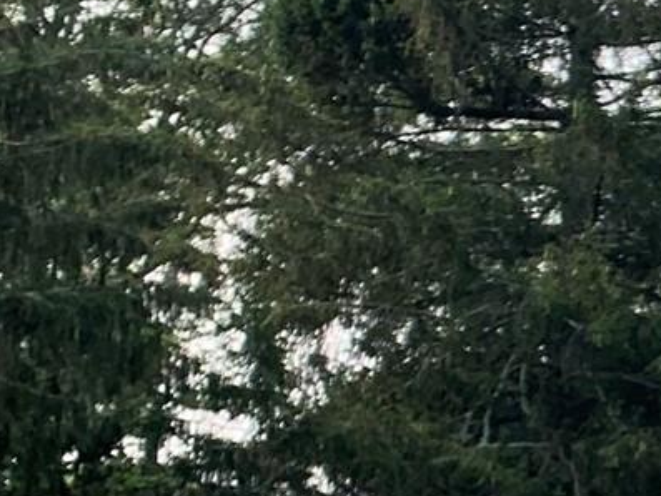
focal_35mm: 134
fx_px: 2560
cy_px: 533
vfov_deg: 10.9
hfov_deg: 11.9
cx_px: 1592
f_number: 1.8
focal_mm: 4.25
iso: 25
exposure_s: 1/716
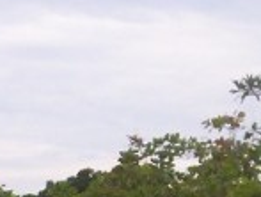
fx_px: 1806
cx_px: -56
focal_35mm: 239
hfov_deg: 8.2
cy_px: 424
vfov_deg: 6.0
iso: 100
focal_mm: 5.9
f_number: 4.5
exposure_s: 1/342
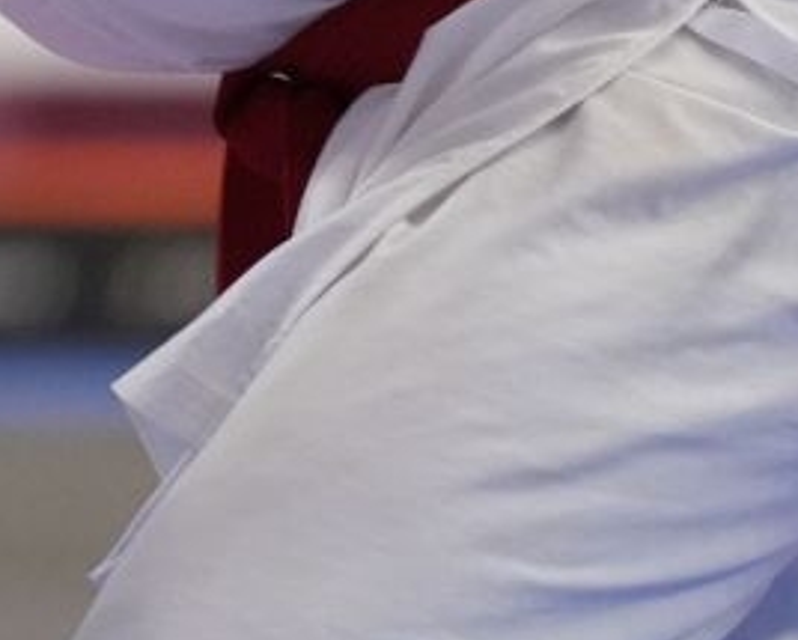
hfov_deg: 1.5
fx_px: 29767
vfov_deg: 1.2
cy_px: -801
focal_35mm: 1259
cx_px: -619
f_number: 2.8
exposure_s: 1/1000
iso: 3200
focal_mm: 200
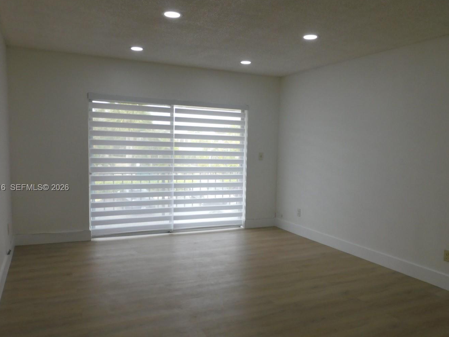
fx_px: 376
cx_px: 235
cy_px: 188
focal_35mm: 29
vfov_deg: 48.1
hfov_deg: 61.6
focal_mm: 4.3
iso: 125
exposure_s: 1/160
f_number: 3.3
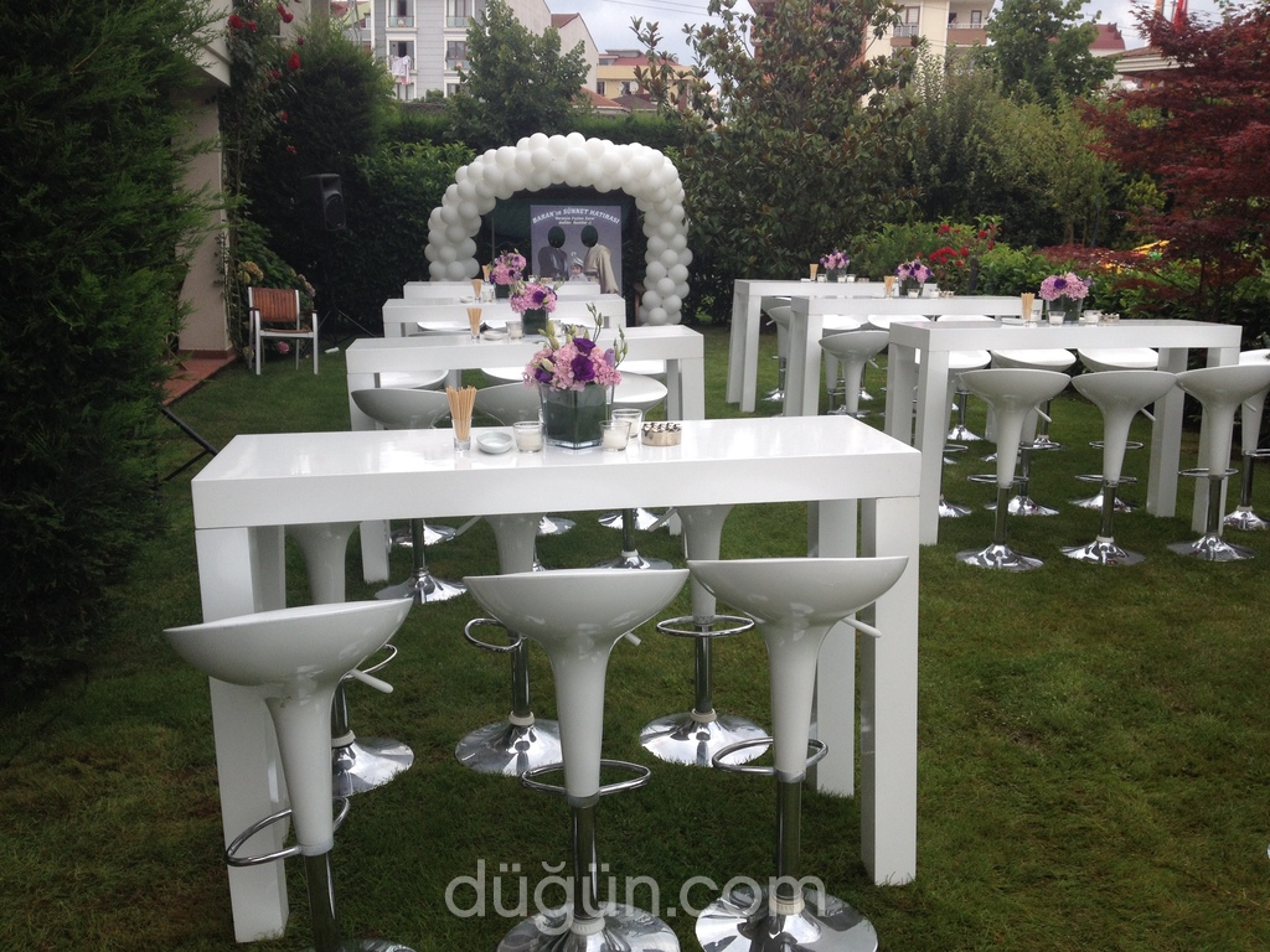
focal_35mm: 35
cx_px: 635
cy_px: 476
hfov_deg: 52.6
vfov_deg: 40.7
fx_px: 1284
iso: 50
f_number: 2.4
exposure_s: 1/347
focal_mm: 4.28
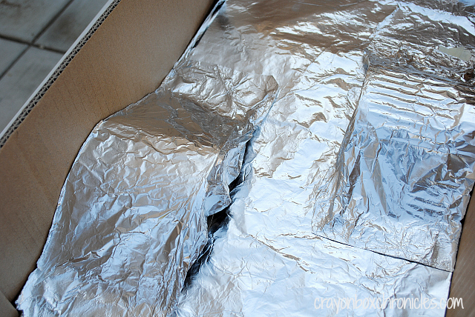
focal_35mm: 45
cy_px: 158
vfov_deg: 29.9
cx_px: 238
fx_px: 594
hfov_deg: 43.6
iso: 100
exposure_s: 1/160
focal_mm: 30
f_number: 6.3
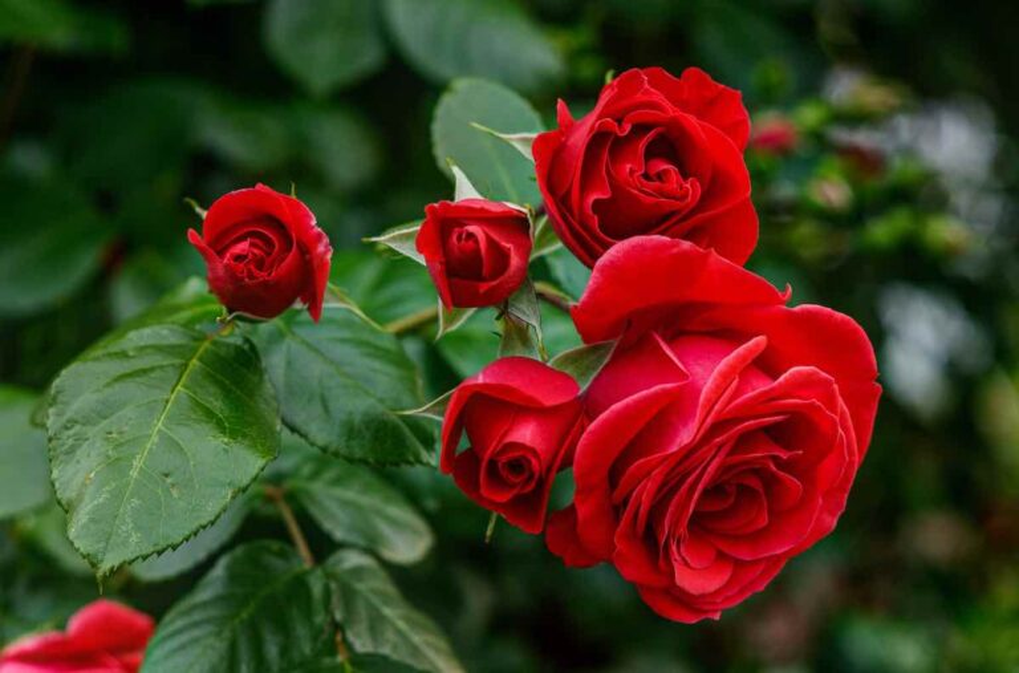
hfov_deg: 24.7
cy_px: 336
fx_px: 2328
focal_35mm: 82
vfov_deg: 16.4
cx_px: 510
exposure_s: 1/200
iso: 200
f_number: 4
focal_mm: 55
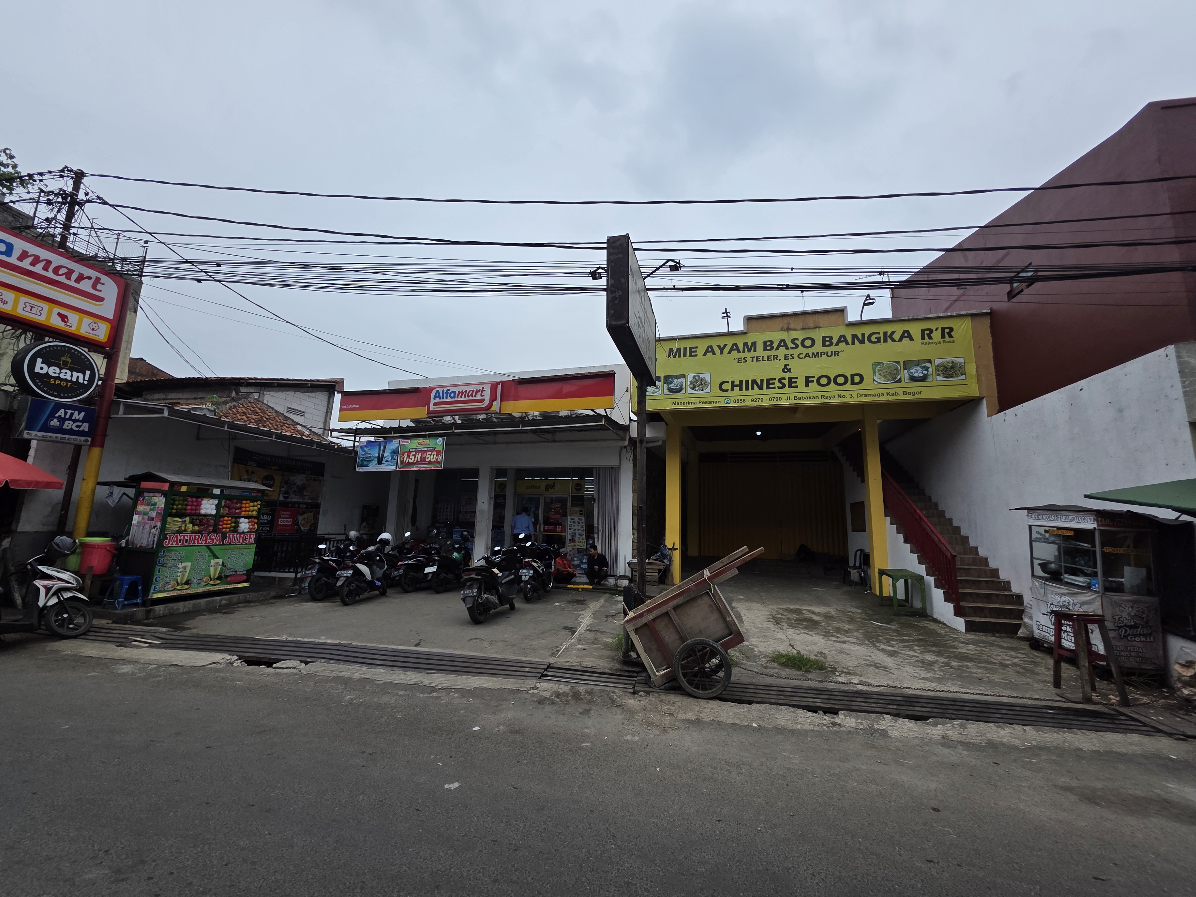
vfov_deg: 89.9
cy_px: 448
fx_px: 449
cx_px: 598
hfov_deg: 106.2
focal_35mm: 13
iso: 40
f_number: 1.9
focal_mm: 2.2
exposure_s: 1/2679
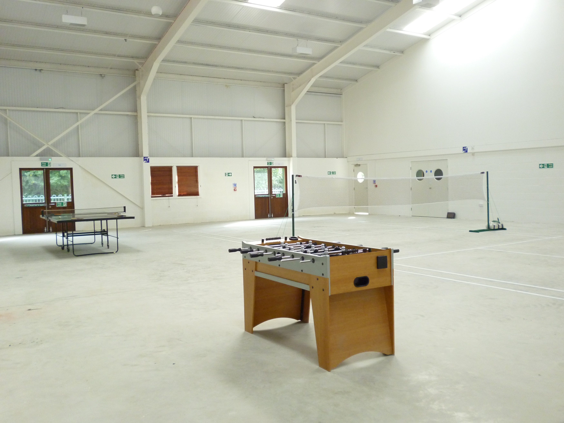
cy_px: 212
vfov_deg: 44.2
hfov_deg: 56.8
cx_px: 282
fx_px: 521
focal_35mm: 32
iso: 320
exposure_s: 1/60
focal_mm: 5.7
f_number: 3.3
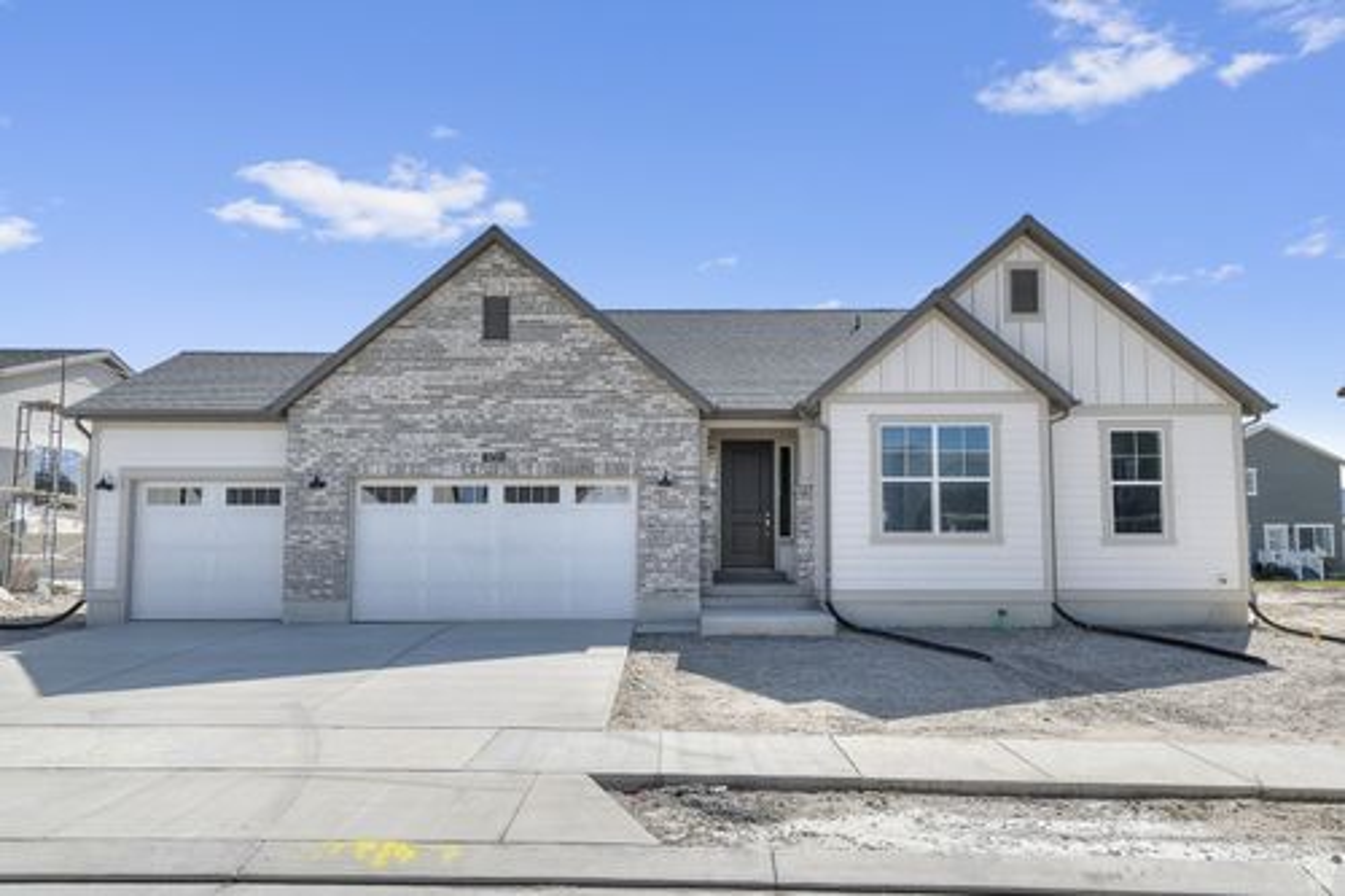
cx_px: 672
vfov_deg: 53.1
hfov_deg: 73.8
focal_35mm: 24
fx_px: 896
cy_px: 448
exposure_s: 1/800
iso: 320
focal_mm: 24
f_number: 8
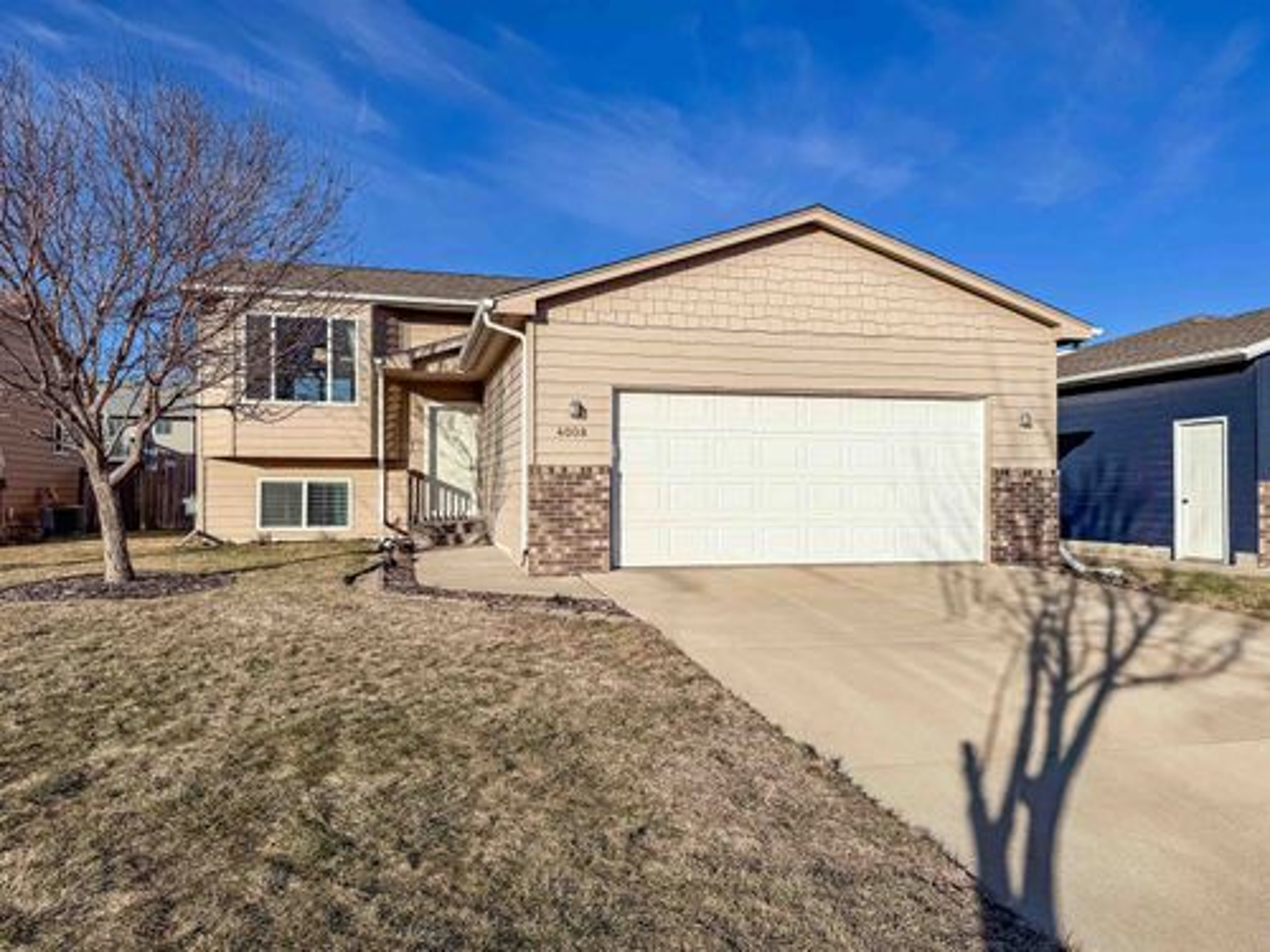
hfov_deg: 71.6
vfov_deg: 56.8
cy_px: 476
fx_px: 881
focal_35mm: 24
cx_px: 635
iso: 80
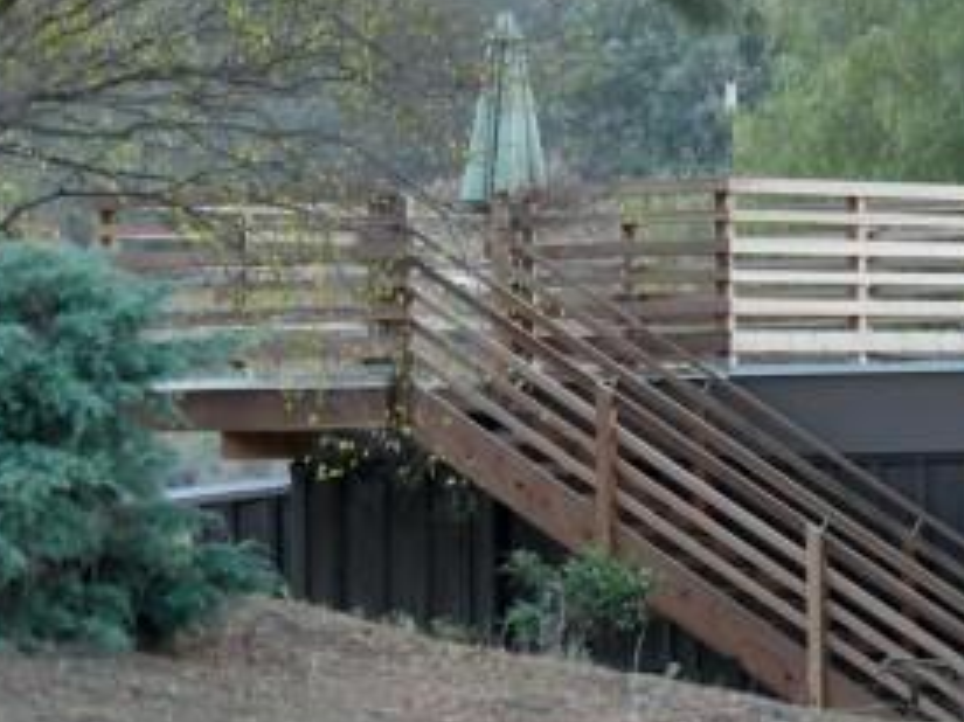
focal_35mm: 214
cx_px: 452
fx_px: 5957
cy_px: 35
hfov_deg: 9.3
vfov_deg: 6.9
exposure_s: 1/100
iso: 800
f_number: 4.9
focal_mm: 46
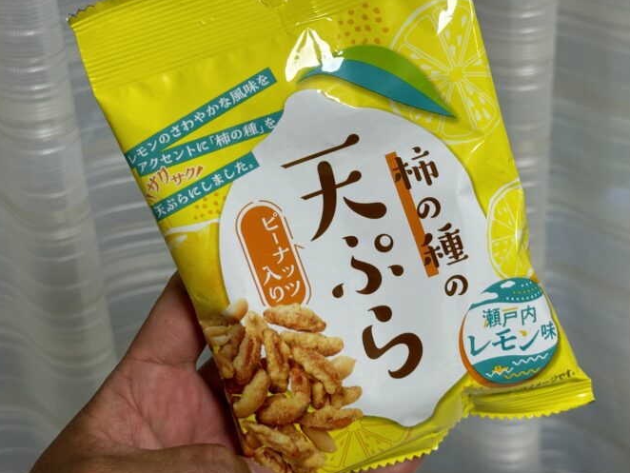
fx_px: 1056
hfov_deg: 33.2
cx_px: 355
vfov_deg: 25.2
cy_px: 200
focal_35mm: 58
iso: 100
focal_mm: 6.76
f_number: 1.78
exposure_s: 1/117
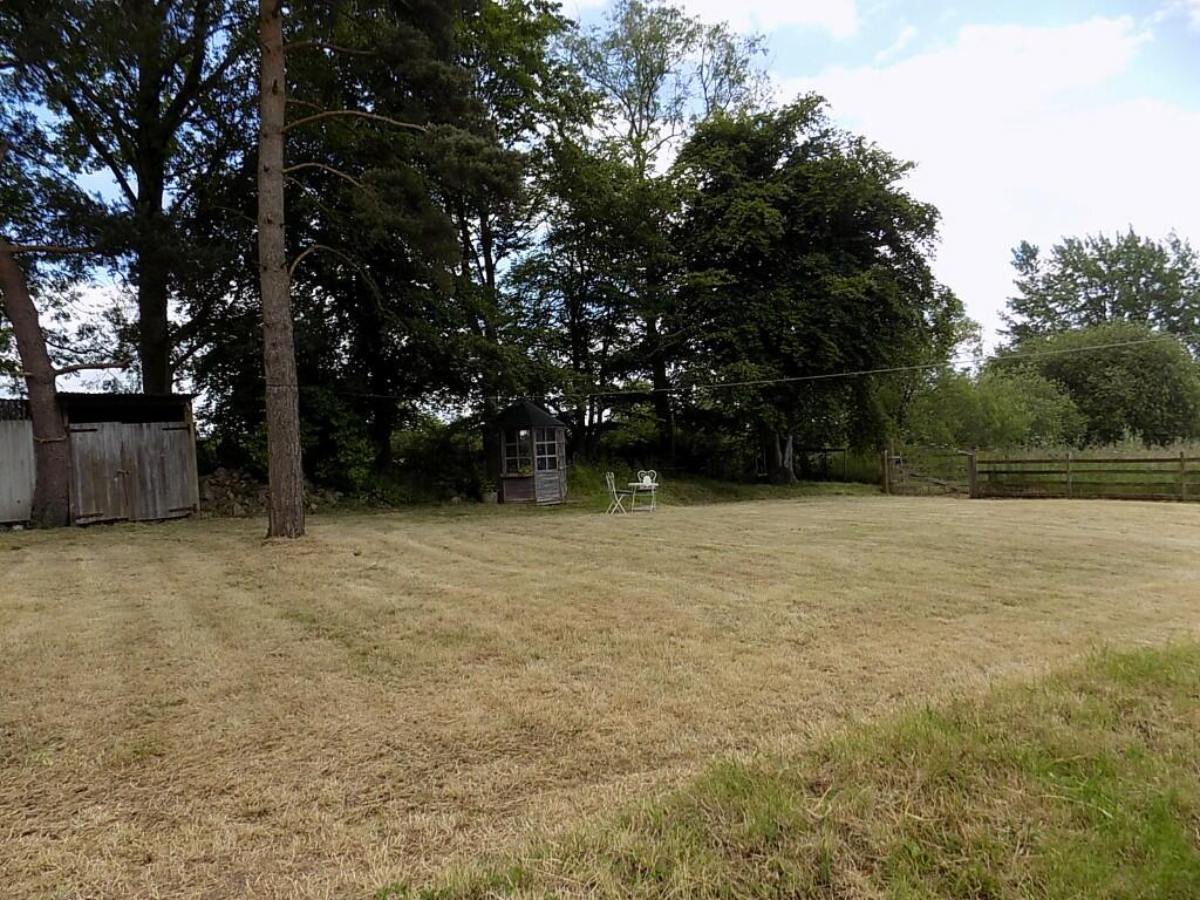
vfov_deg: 58.9
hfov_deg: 73.9
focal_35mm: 23
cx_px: 600
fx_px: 797
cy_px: 450
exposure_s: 1/500
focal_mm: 4
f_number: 3.1
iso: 80
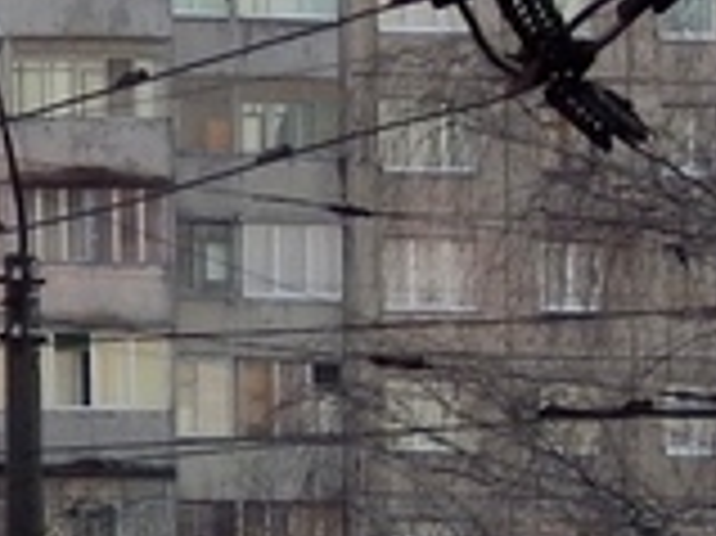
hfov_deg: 4.0
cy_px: 797
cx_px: -1085
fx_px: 10148
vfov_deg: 3.0
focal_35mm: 491
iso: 125
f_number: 4.2
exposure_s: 1/80
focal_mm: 13.5
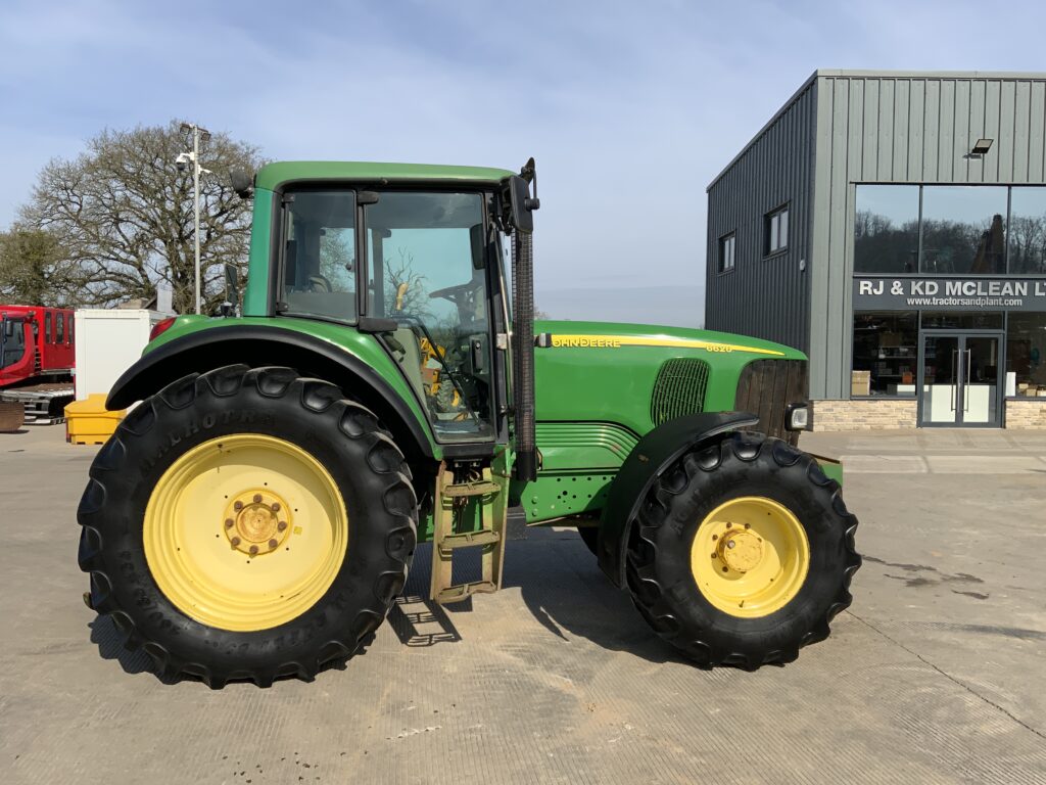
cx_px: 523
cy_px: 392
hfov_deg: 61.7
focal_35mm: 29
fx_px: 876
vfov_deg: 48.2
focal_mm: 3
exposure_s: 1/2667
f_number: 1.8
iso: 16
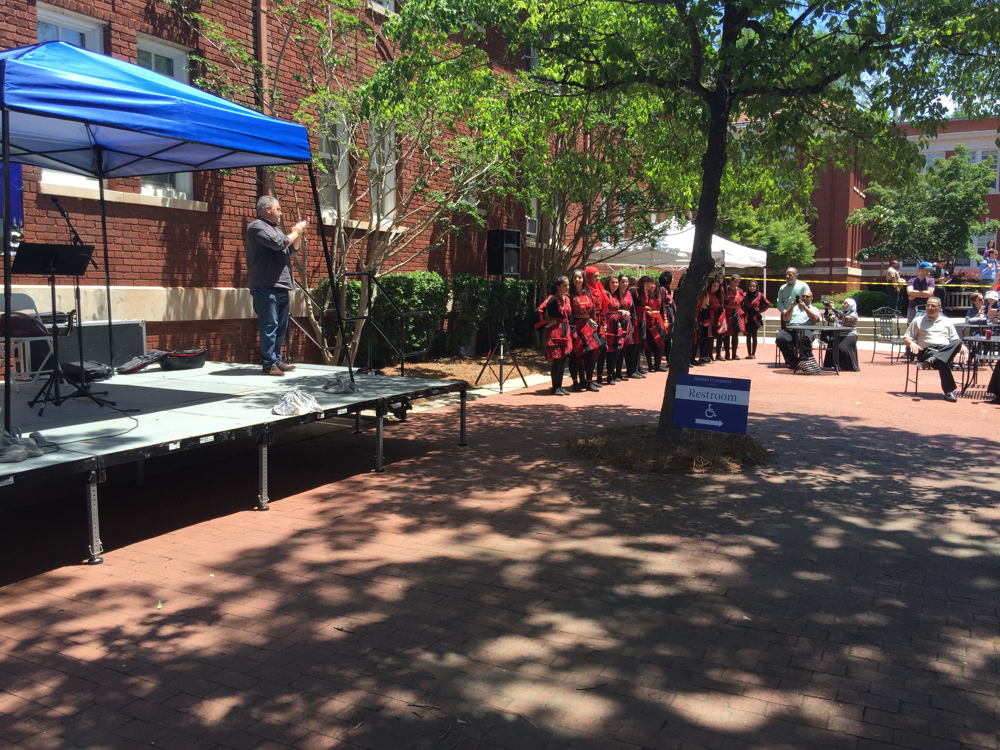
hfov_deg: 61.7
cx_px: 500
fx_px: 838
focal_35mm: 29
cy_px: 375
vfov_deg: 48.2
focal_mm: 4.15
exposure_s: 1/565
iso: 32
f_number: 2.2
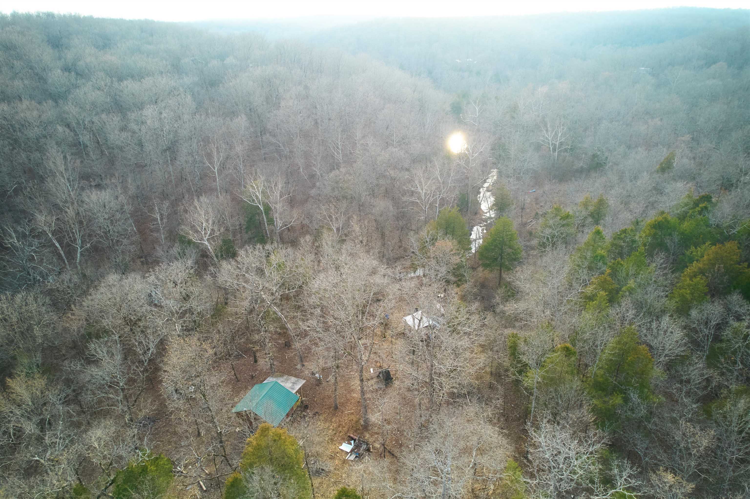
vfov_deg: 57.2
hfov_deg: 78.6
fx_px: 458
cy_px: 250
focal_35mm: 22
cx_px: 375
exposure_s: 1/400
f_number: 2.8
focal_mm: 8.38
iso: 100
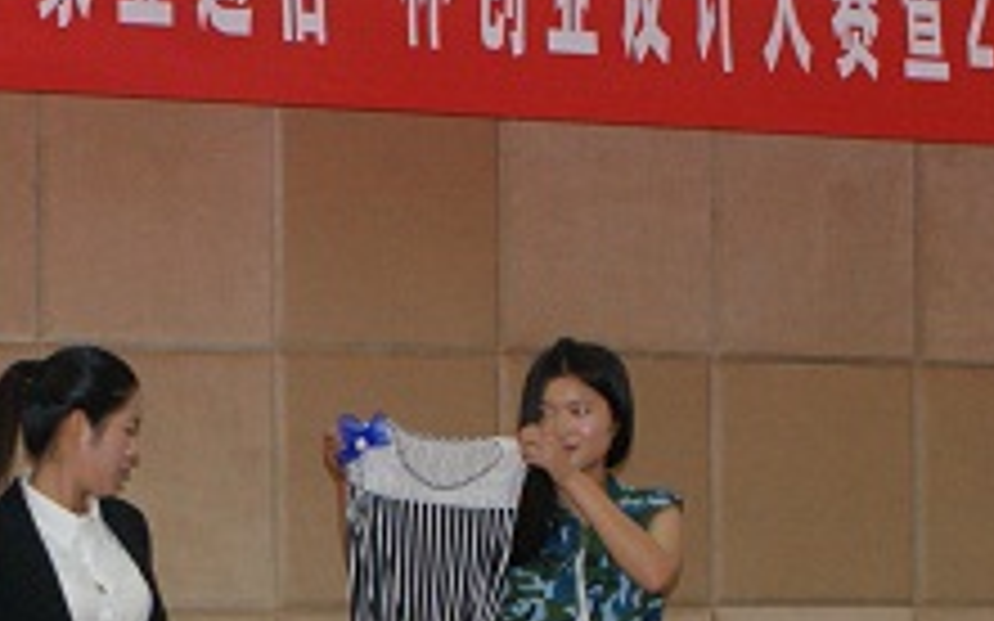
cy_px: 704
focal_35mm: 145
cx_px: 193
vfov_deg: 8.9
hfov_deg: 14.3
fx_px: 3927
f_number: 5
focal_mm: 30
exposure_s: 1/60
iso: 400
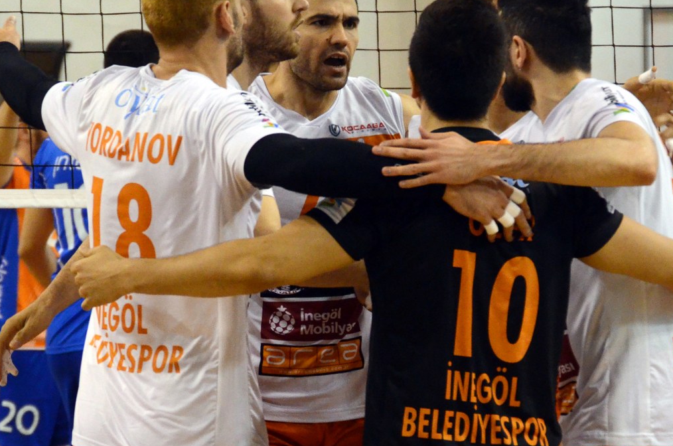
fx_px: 6624
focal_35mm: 355
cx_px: 333
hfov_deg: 5.8
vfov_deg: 3.9
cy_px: 187
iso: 2500
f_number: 5
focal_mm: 120
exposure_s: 1/320
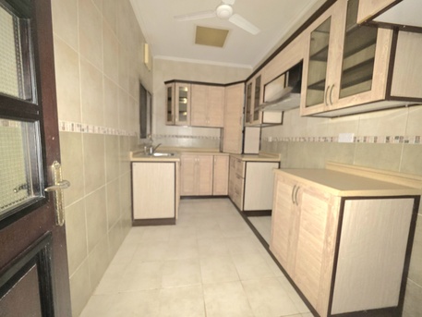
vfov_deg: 89.9
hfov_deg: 106.2
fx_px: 159
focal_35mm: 13
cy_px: 158
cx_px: 211
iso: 400
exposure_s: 1/10.3
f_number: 1.9
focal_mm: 2.2
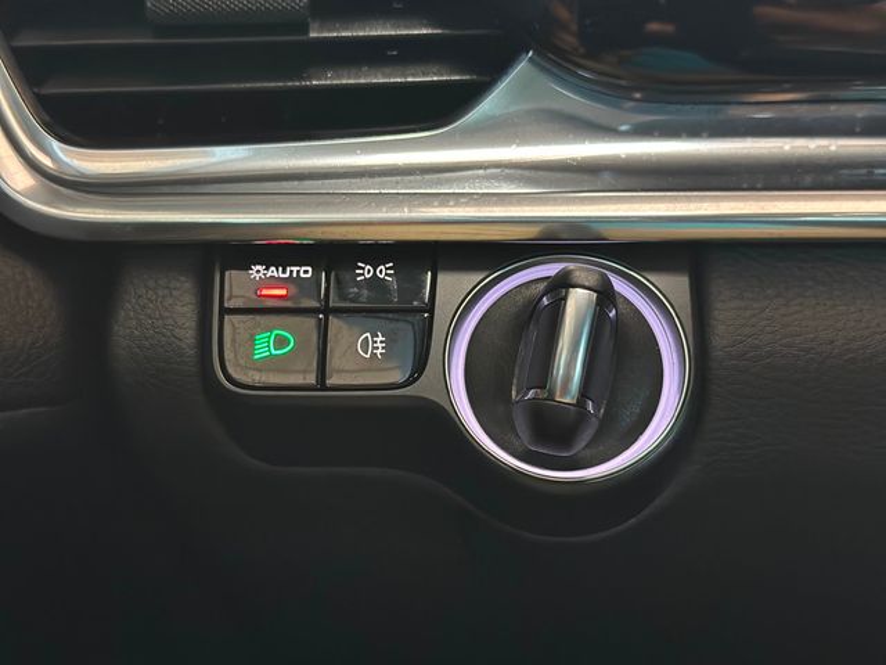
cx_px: 443
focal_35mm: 48
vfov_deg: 30.3
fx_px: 1229
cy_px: 332
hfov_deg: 39.7
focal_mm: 6.86
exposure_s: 1/40
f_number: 1.78
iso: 640
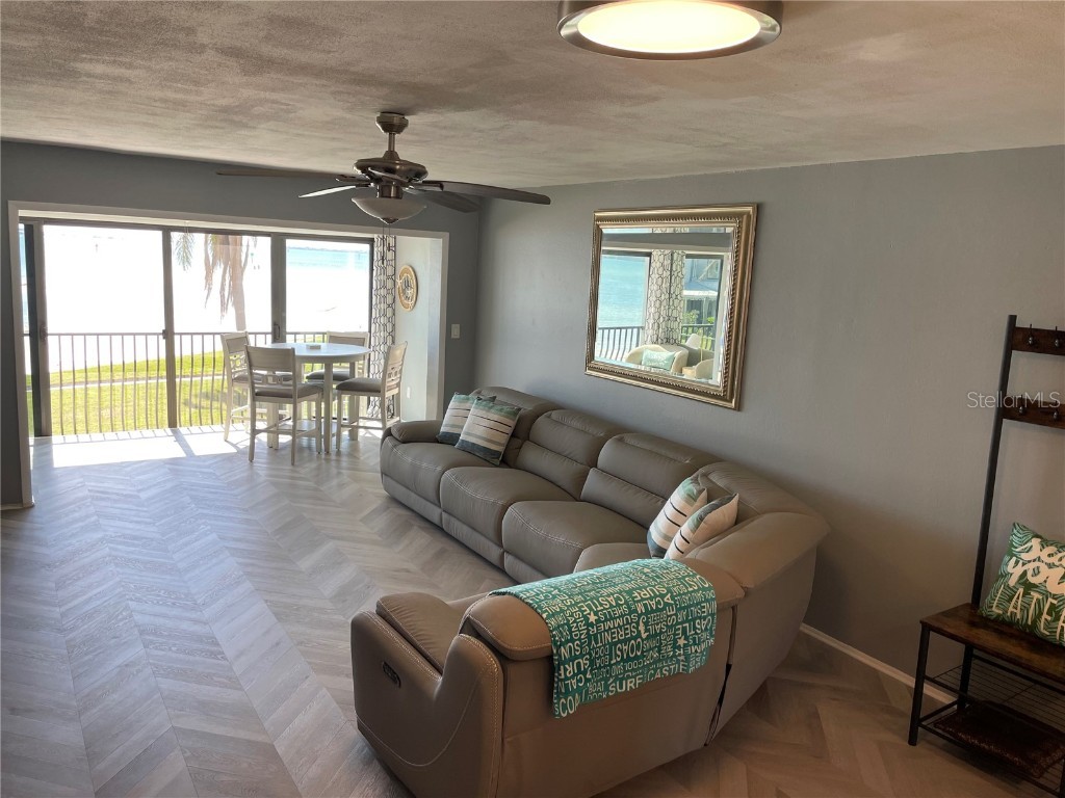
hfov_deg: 67.3
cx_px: 532
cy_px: 399
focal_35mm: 26
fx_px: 800
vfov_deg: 53.1
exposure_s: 1/138
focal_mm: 4.2
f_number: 1.6
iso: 32
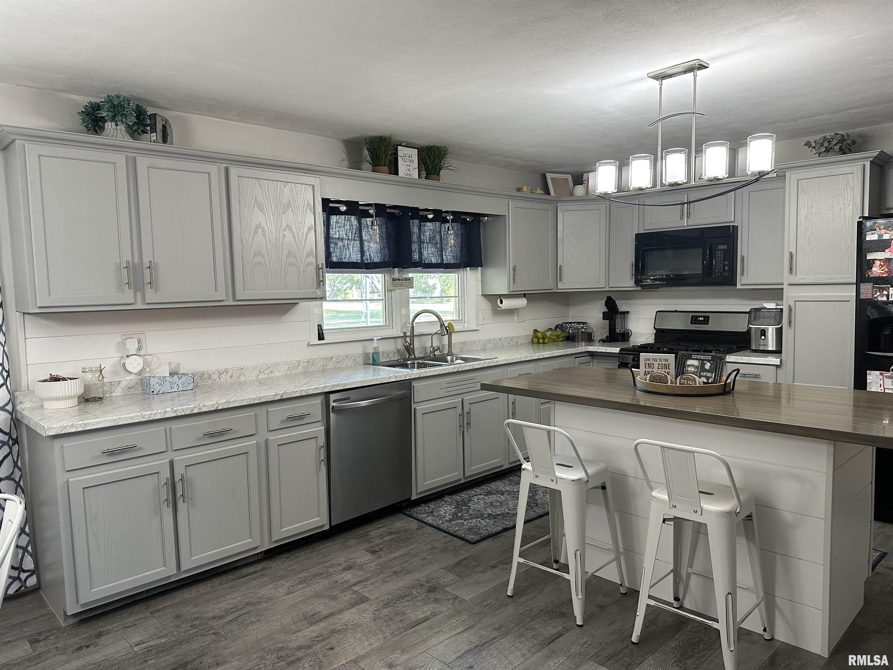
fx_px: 619
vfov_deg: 56.8
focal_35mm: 24
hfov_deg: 71.6
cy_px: 335
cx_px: 446
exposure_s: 1/60
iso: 200
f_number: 1.78
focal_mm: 6.86
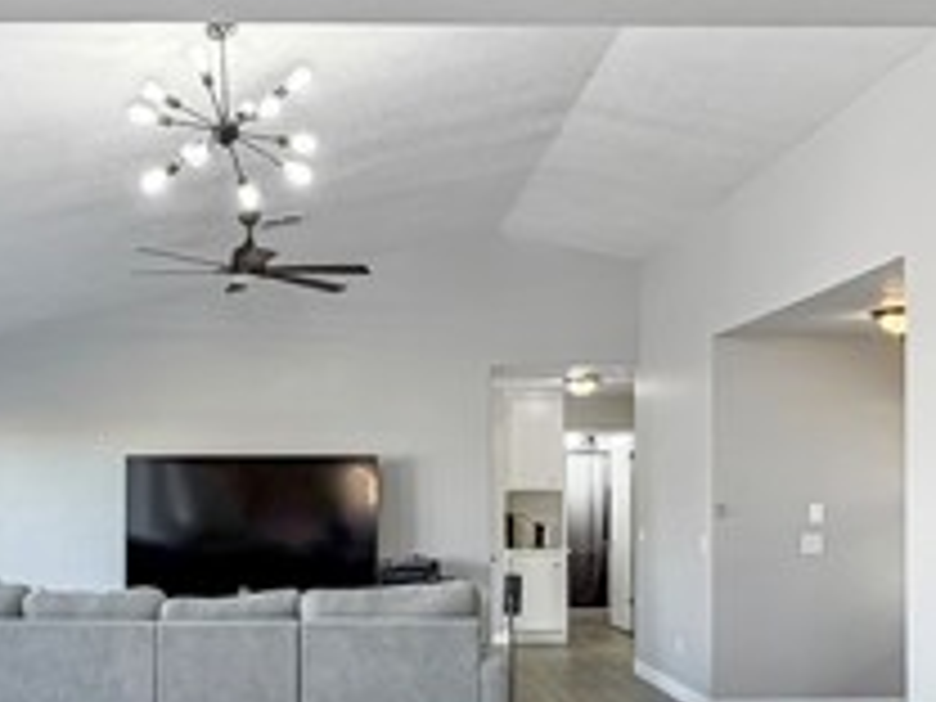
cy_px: 540
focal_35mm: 43
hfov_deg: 43.8
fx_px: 1163
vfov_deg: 32.8
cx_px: 418
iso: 125
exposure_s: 1/120
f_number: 2.2
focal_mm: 2.22
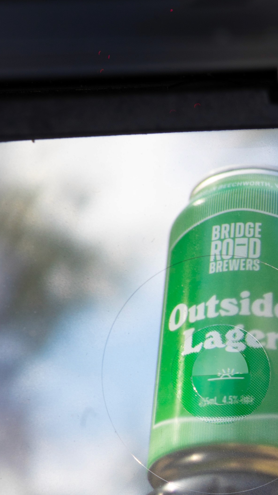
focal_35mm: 208
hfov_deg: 5.8
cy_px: 348
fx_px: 2725
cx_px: 251
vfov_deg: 10.3
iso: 100
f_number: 6.3
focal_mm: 70
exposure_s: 1/125
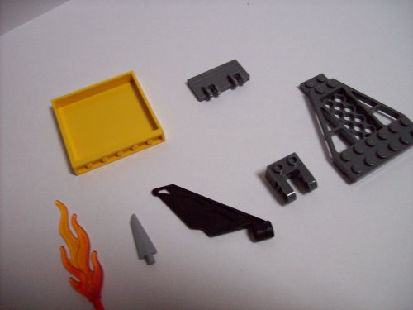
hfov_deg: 51.4
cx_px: 206
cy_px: 155
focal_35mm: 36
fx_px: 430
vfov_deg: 39.7
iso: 160
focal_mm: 6
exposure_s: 1/9.31
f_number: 2.7
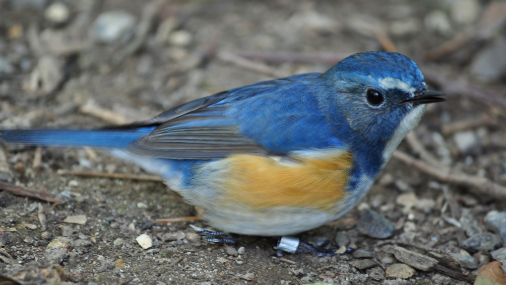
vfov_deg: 3.9
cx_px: 253
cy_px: 150
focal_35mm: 315
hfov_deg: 6.9
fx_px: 4227
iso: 200
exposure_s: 1/15
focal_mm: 200
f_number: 5.6
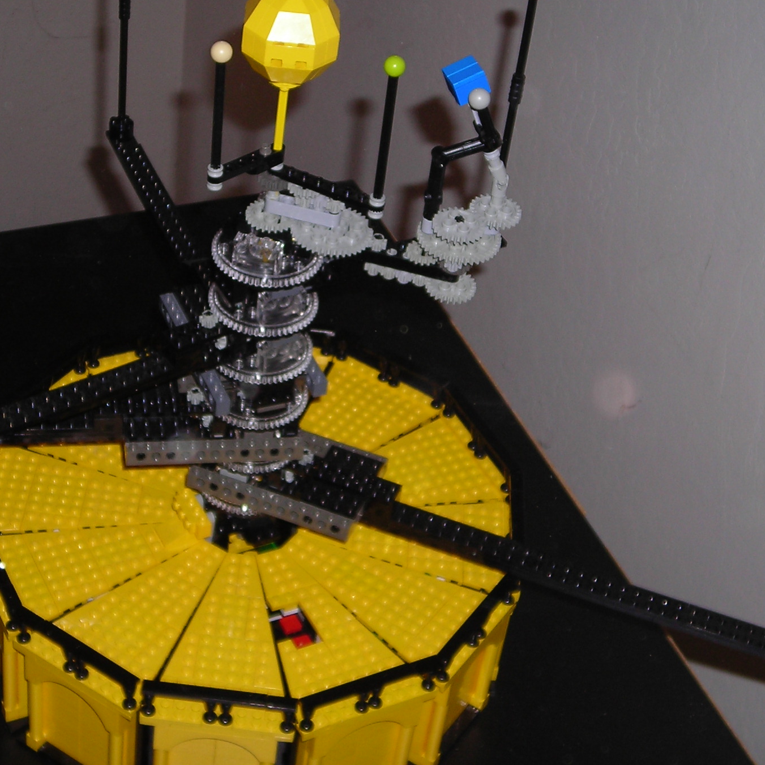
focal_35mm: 70
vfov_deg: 24.6
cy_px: 283
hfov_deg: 24.6
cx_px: 330
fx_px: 1750
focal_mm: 6.3
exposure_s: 1/60.1
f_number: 3.2
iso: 50
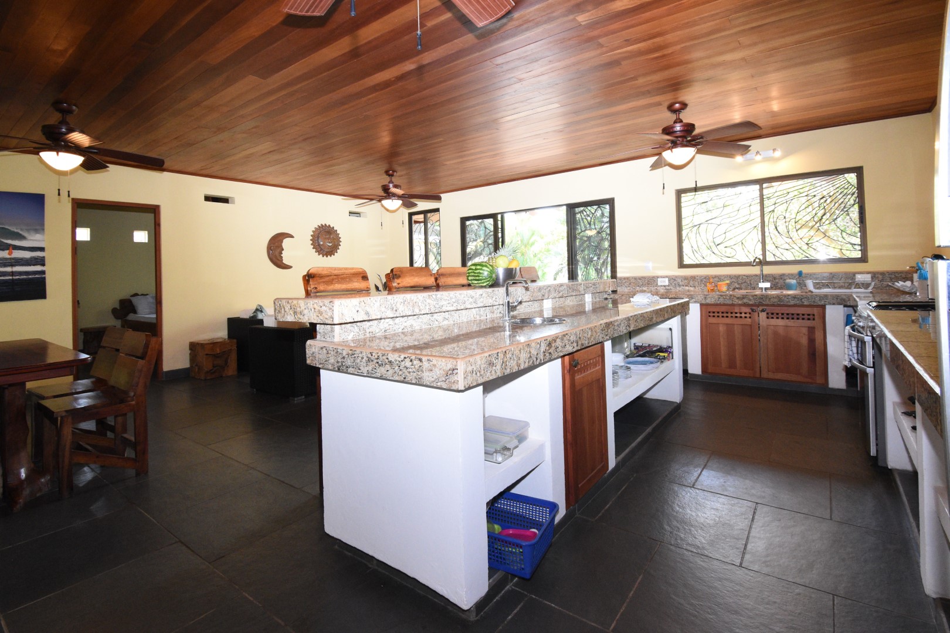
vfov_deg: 77.3
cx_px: 475
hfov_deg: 100.4
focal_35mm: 15
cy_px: 316
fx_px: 396
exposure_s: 1/60
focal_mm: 10
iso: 2000
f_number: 8
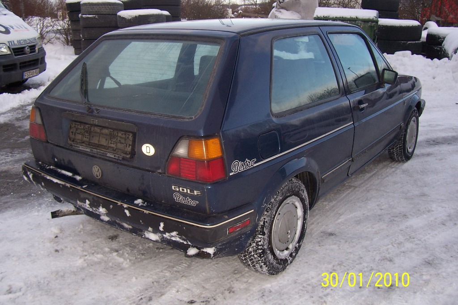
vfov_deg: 38.9
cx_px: 229
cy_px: 152
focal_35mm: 34
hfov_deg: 55.8
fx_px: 432
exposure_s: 1/350
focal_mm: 5.6
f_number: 2.7
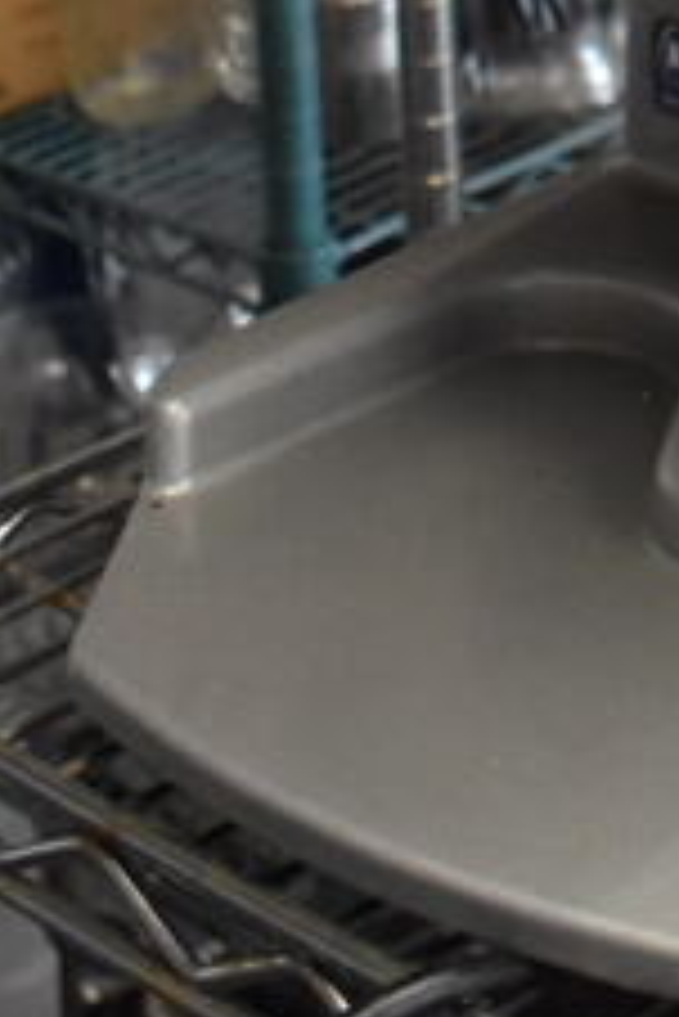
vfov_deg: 16.4
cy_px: -686
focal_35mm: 109
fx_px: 3079
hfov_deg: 11.9
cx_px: 1079
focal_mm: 18
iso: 2800
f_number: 3.5
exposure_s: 1/125
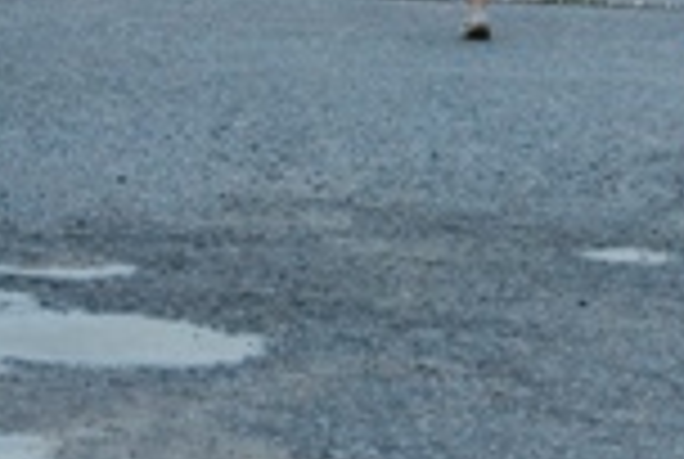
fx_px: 4654
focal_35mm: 244
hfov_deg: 8.4
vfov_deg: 5.6
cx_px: 459
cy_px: -119
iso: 800
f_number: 5.6
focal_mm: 55
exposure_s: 1/100
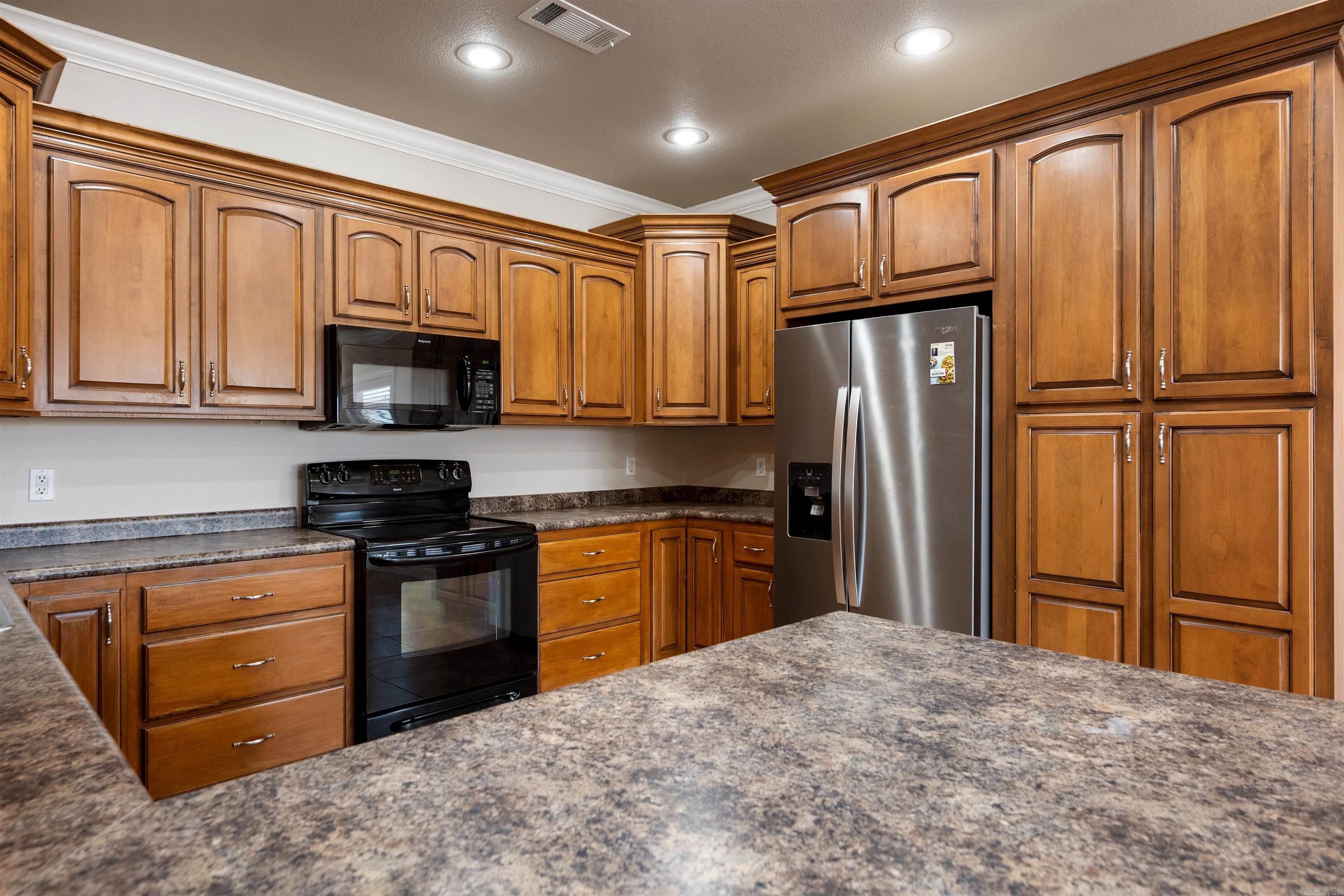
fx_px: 747
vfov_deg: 61.9
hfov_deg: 84.0
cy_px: 448
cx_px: 672
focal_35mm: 20
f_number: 6.3
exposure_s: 1/60
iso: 1600
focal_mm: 20
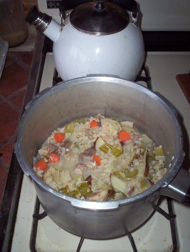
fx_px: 277
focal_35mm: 38
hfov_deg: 37.9
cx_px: 95
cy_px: 126
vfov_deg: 48.9
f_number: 4.5
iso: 140
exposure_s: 1/60
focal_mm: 4.99
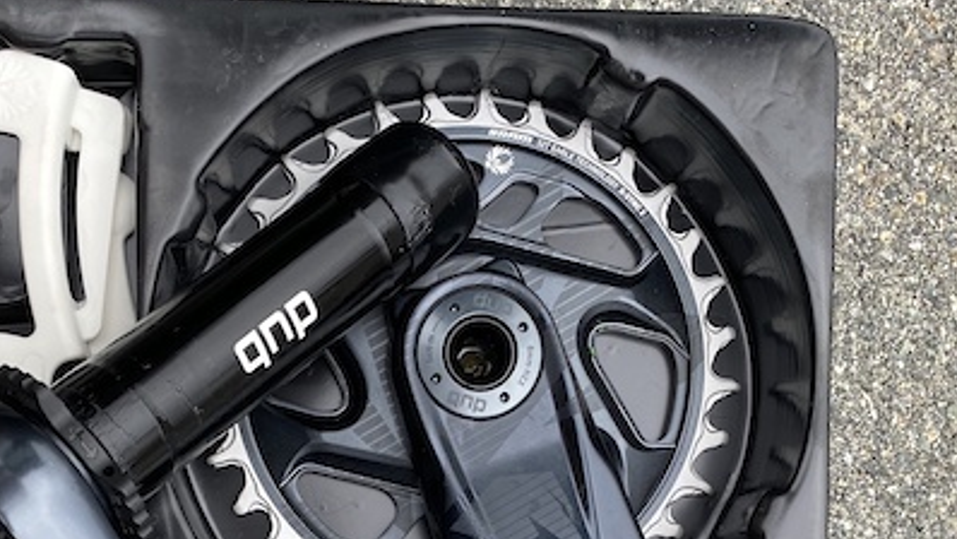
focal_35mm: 57
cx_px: 387
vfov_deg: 19.4
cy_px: 703
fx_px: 1447
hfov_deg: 36.5
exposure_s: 1/307
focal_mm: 4.25
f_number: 1.8
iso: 32
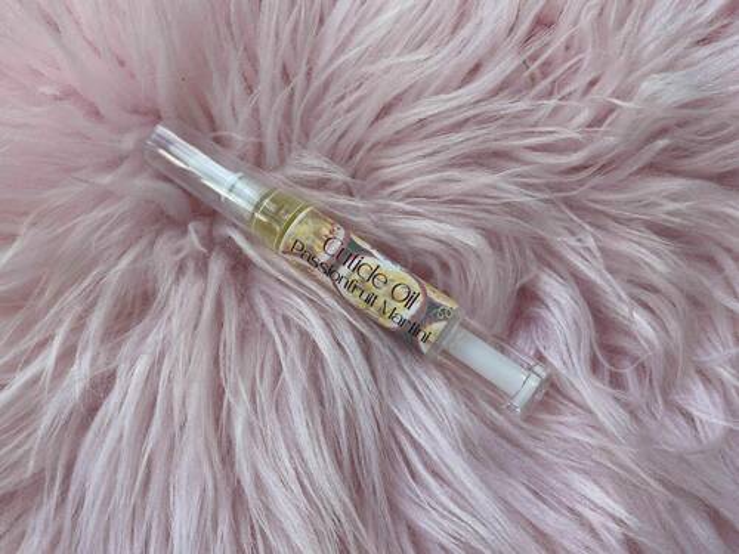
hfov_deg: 61.7
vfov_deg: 48.2
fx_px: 619
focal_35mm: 29
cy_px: 277
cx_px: 370
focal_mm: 3
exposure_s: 1/168
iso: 16
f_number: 1.8
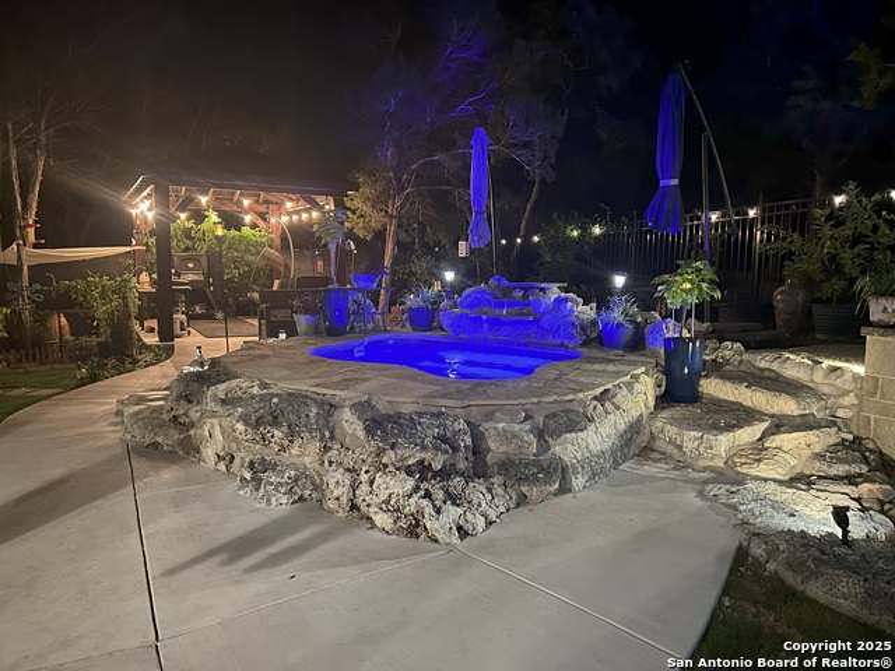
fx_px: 672
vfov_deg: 53.1
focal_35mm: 26
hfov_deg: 67.3
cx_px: 448
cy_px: 336
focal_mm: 5.7
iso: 800
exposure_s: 1/9
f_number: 1.5
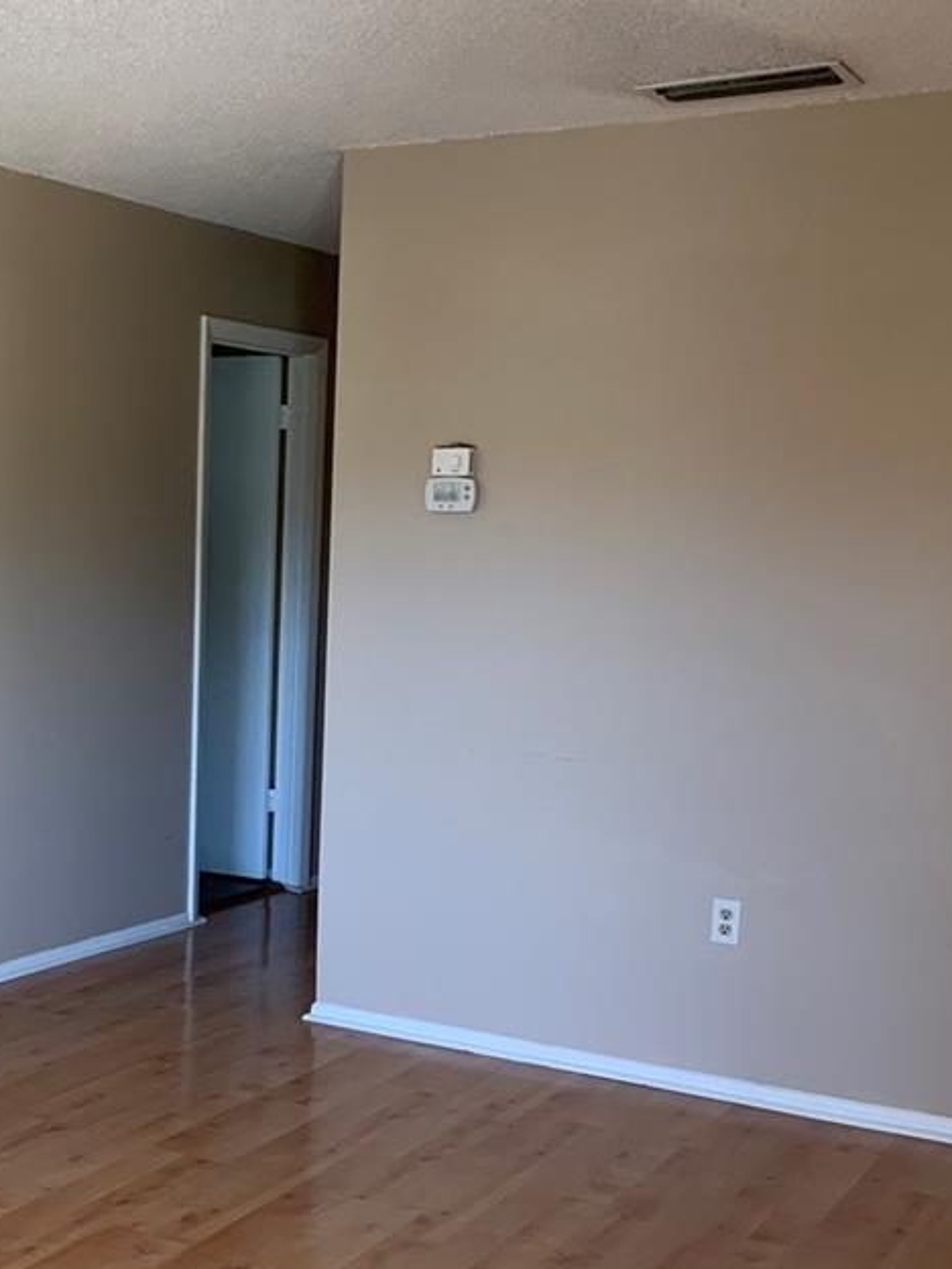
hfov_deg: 28.7
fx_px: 1833
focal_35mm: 50
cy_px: 846
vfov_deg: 37.8
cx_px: 234
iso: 100
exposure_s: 1/75
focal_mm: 4.25
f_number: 1.8
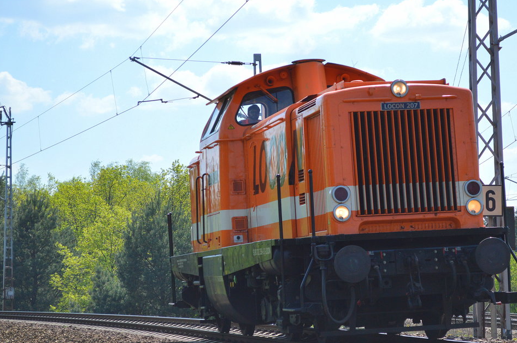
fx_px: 1501
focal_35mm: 105
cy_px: 166
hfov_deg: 19.5
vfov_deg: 13.0
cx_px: 305
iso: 400
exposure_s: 1/1600
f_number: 5.6
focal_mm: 55
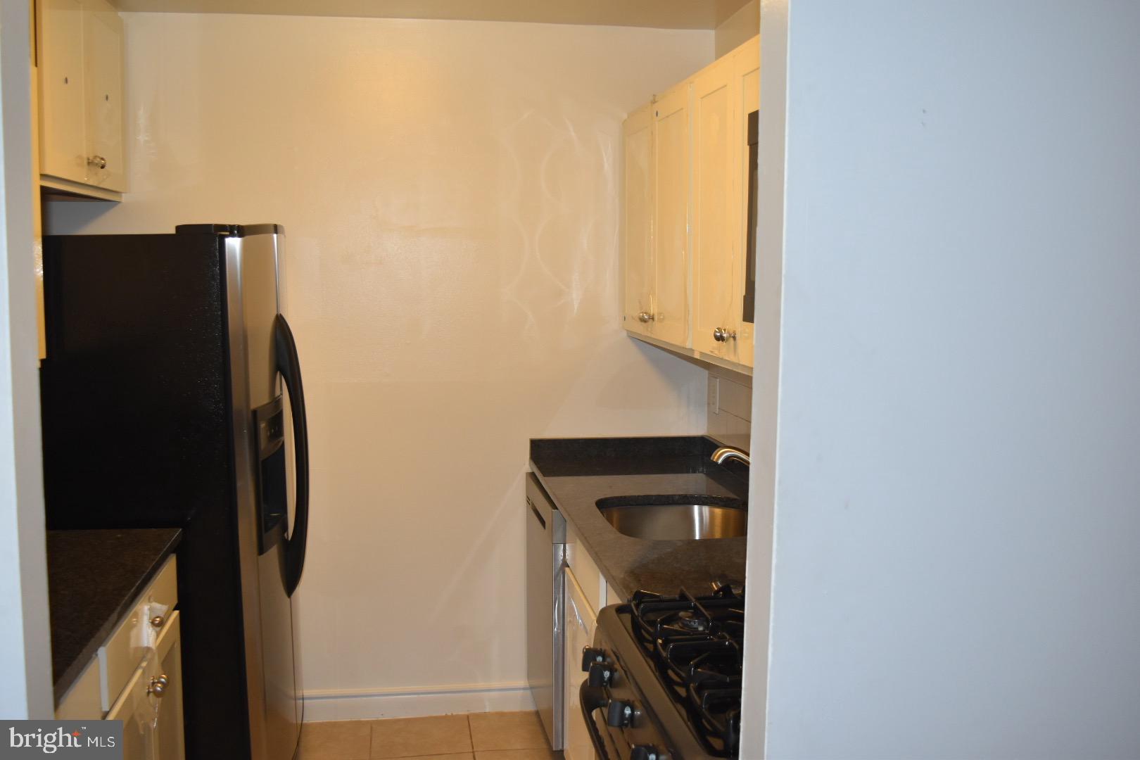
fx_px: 1140
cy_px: 380
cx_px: 570
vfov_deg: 36.9
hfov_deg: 53.1
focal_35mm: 36
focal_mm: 24
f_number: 4.5
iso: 800
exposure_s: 1/80
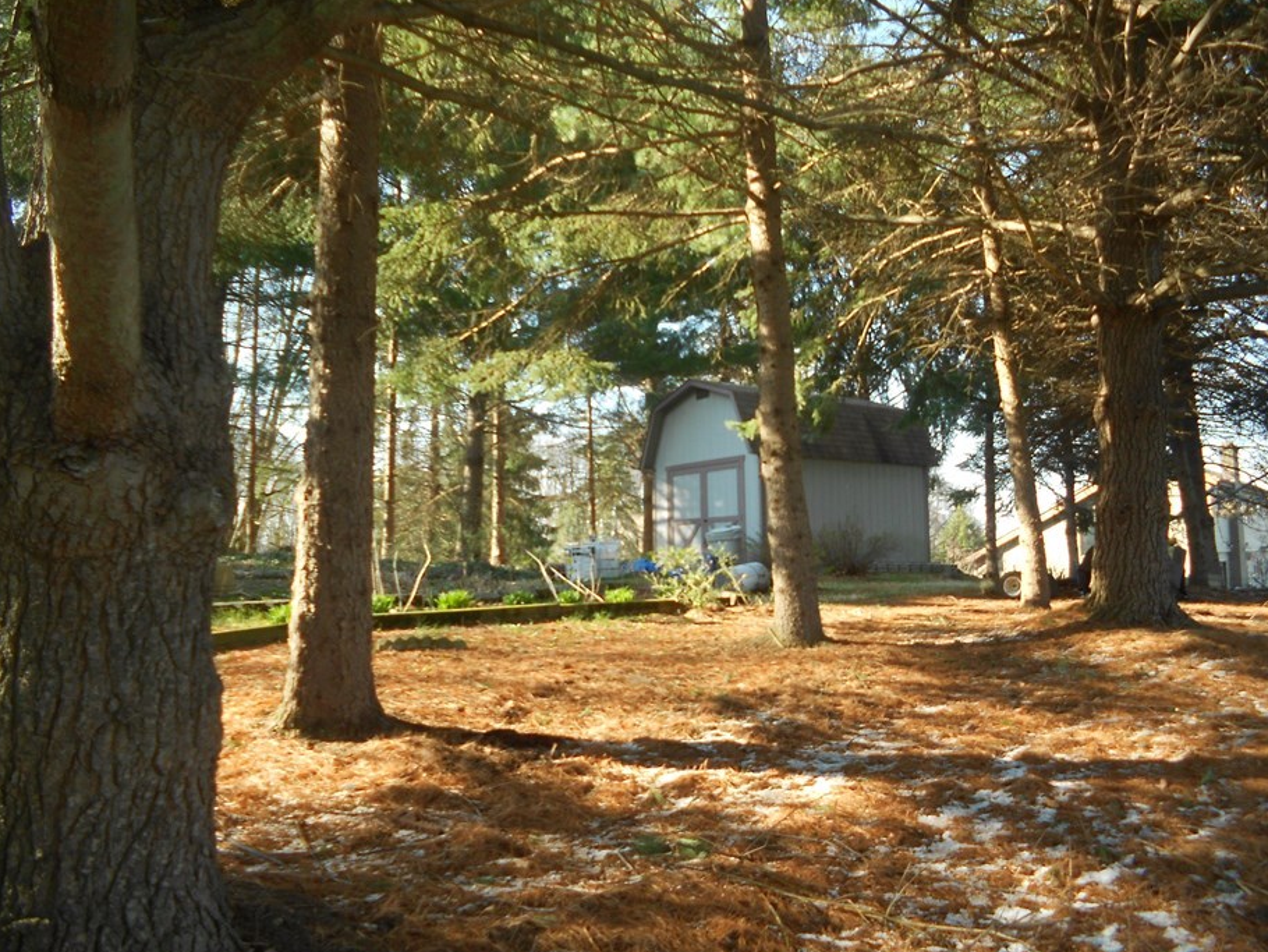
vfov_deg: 39.7
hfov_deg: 51.3
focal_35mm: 36
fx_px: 1319
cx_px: 690
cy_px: 505
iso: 80
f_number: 3.6
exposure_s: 1/100
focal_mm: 5.8
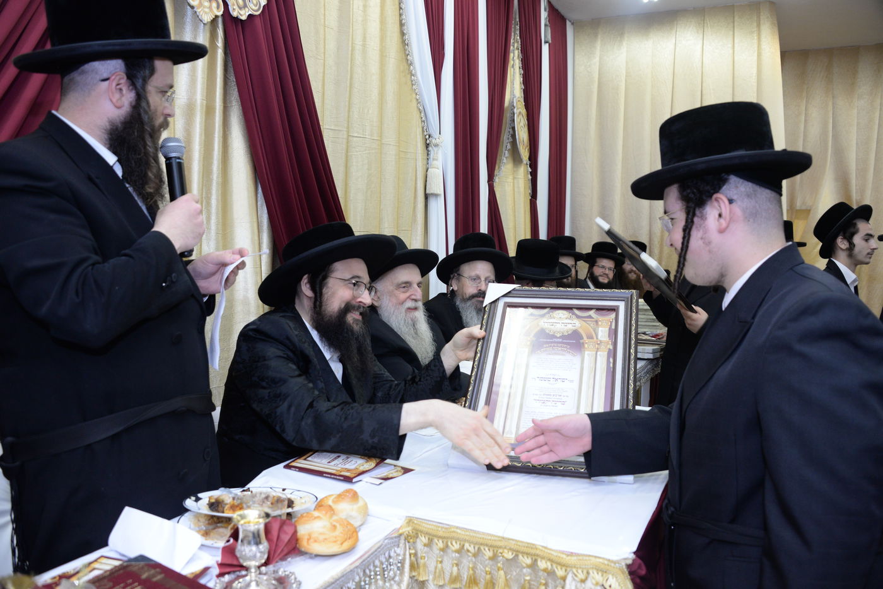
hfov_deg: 65.5
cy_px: 294
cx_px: 442
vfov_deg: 46.4
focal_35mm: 28
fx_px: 687
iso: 1600
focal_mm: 28
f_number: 4.5
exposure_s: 1/80
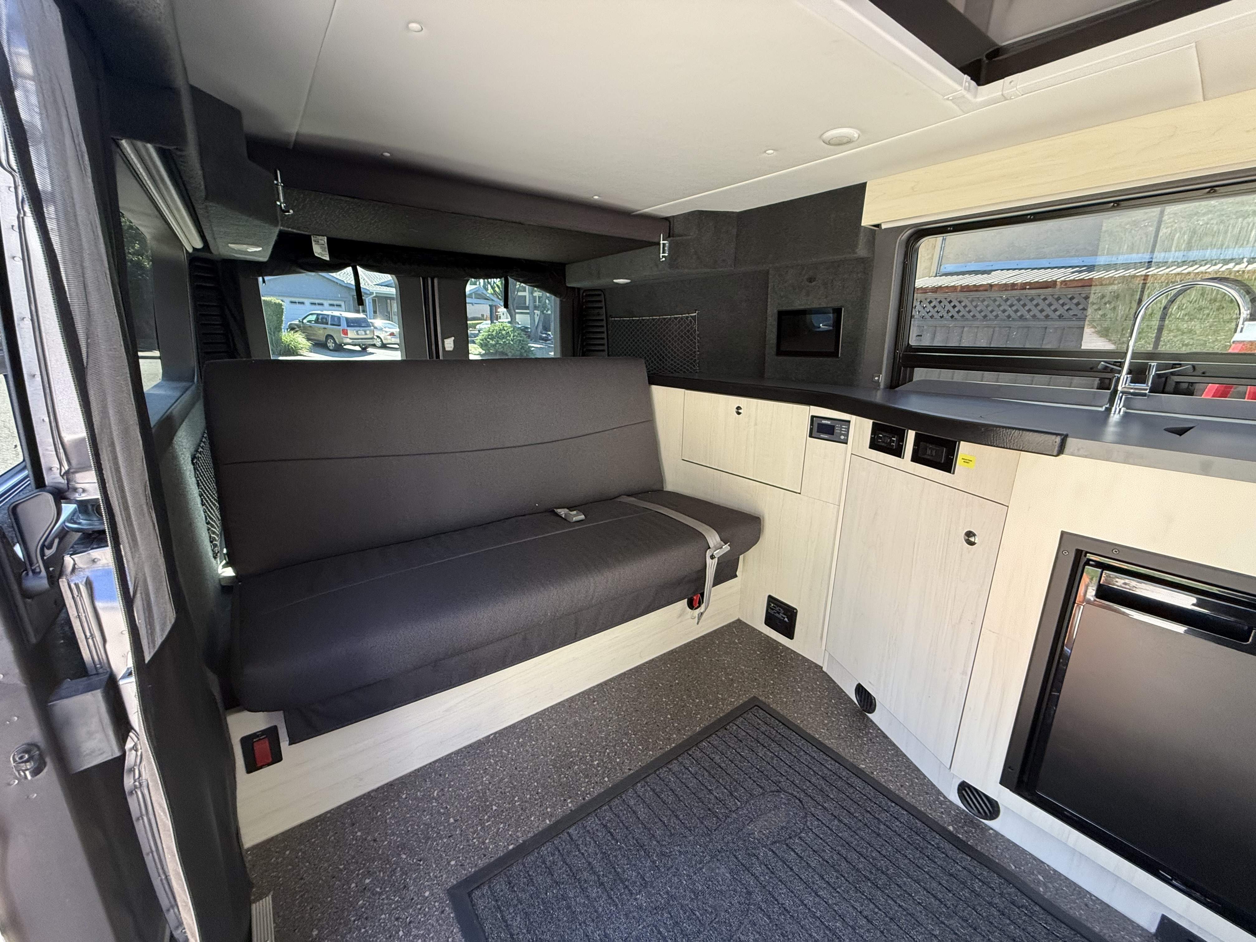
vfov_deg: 85.7
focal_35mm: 14
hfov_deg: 102.1
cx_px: 628
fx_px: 508
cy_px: 471
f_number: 2.2
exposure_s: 1/99
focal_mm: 2.22
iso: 200
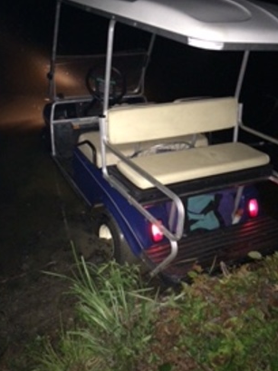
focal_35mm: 34
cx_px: 117
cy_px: 172
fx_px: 364
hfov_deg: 41.7
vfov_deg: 53.9
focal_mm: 4.15
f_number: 2.2
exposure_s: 1/16
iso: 800
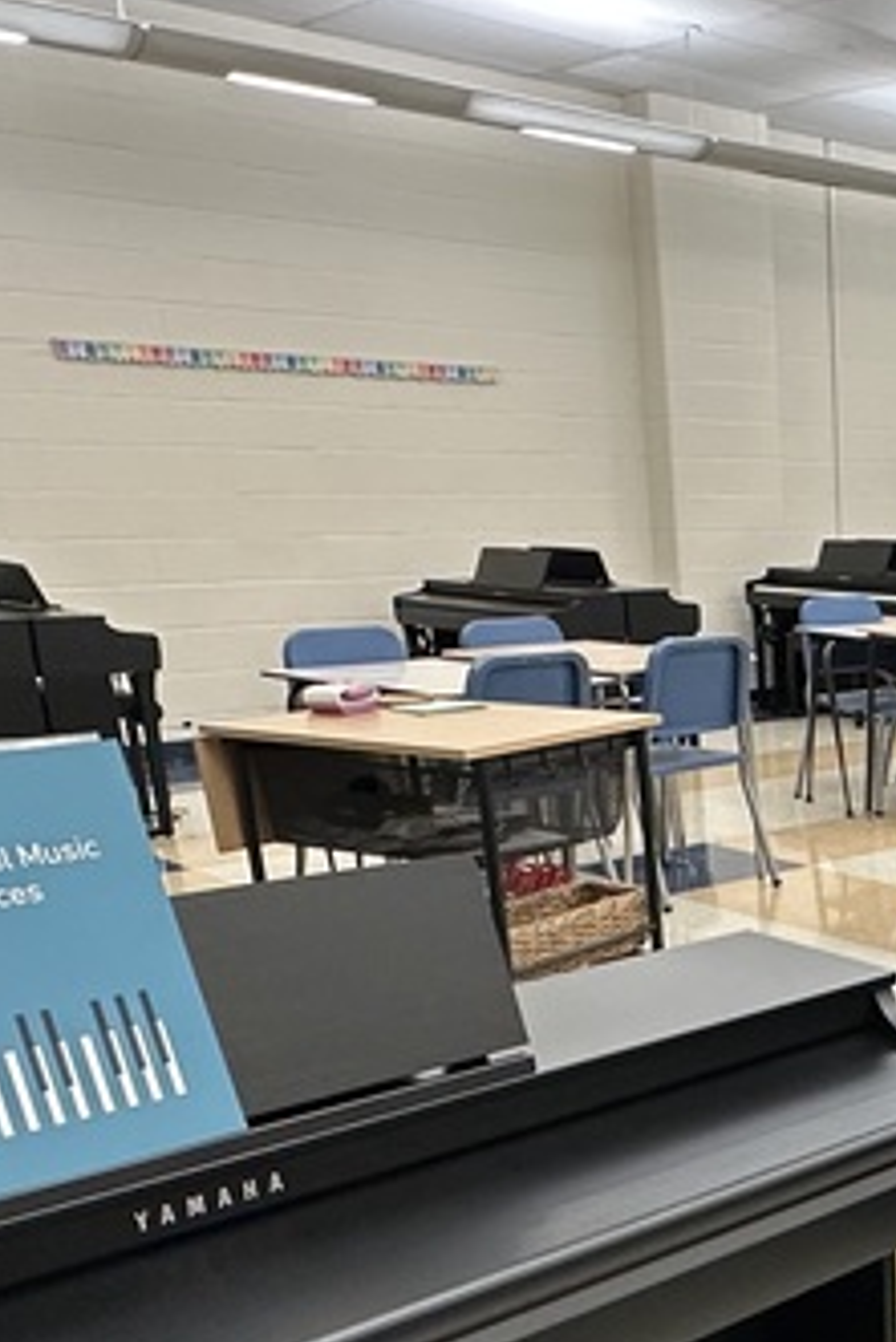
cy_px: 1042
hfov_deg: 26.5
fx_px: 1678
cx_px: 1078
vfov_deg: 42.0
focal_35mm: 45
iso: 250
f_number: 2.2
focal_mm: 2.22
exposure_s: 1/120
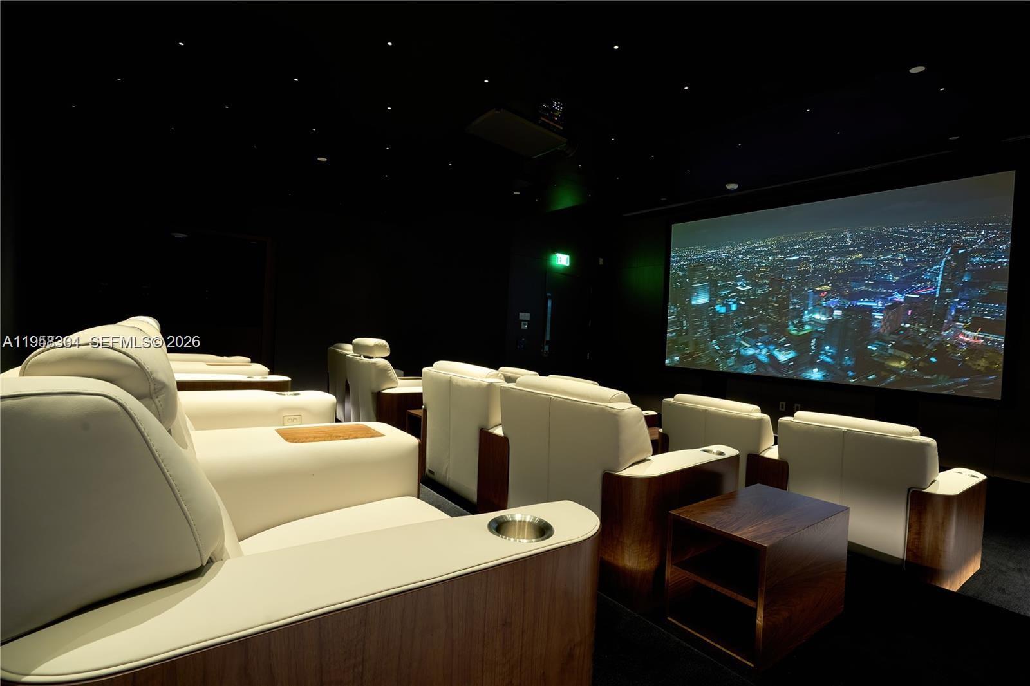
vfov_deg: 70.4
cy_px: 343
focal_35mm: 17
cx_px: 515
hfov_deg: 93.3
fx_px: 486
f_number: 9
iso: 1250
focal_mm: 17
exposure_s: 1
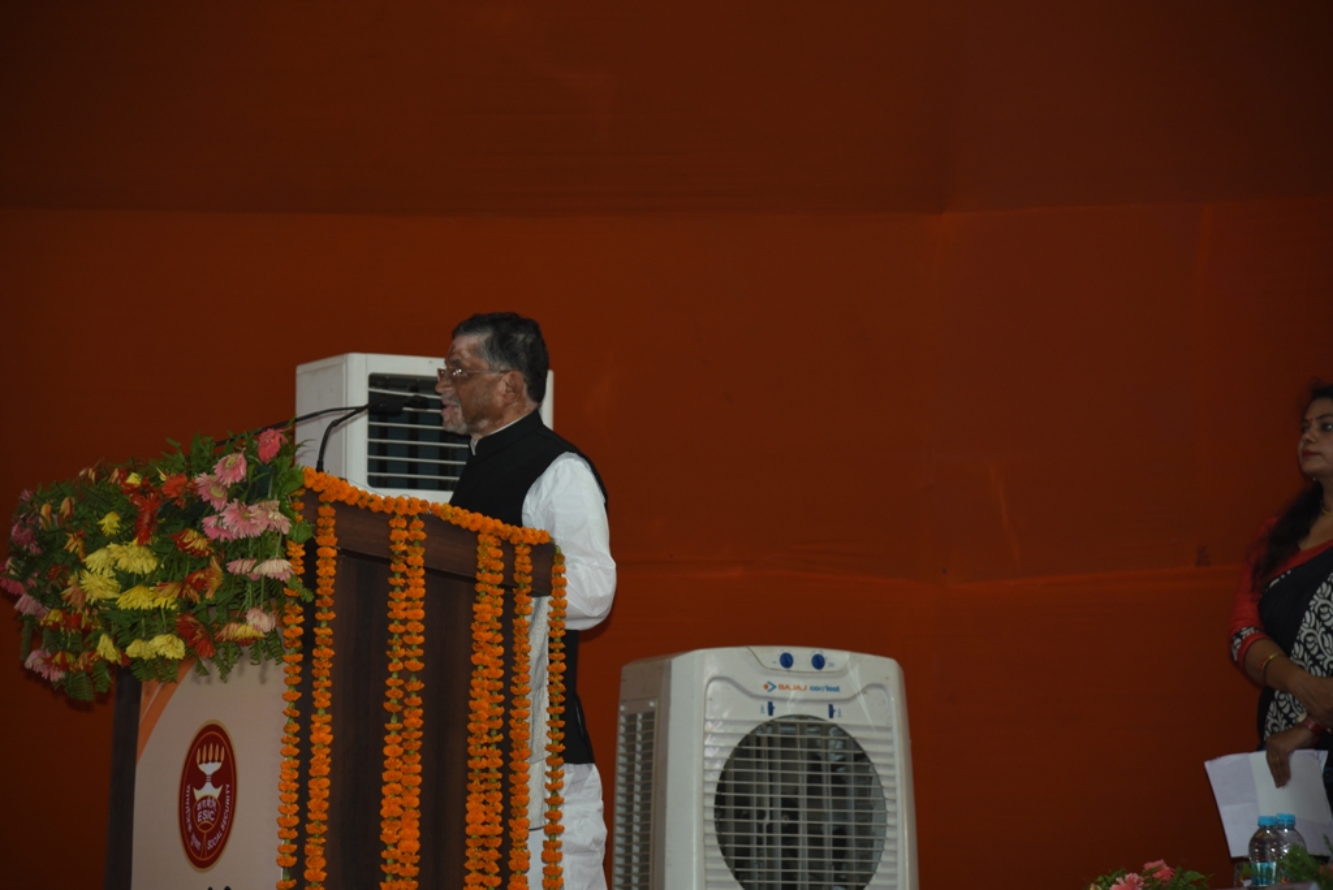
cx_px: 666
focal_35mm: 120
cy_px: 445
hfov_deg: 17.1
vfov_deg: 11.4
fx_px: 4446
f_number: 4.5
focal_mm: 120
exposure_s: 1/60
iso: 400
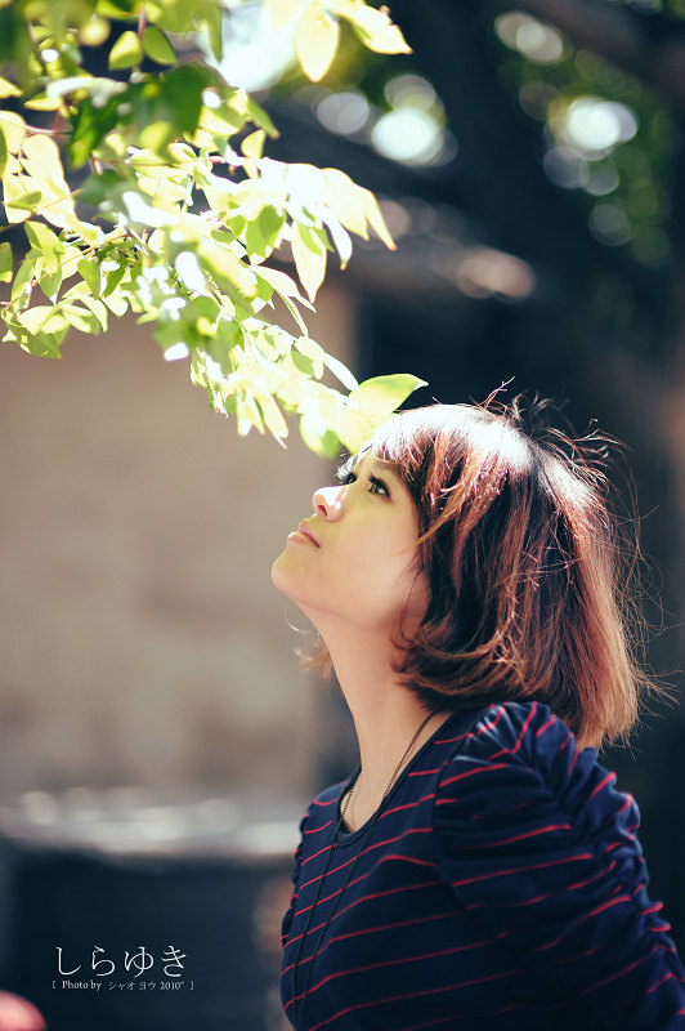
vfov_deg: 23.9
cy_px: 516
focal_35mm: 85
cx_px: 342
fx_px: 2430
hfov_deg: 16.0
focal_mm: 85
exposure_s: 1/640
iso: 200
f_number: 1.4
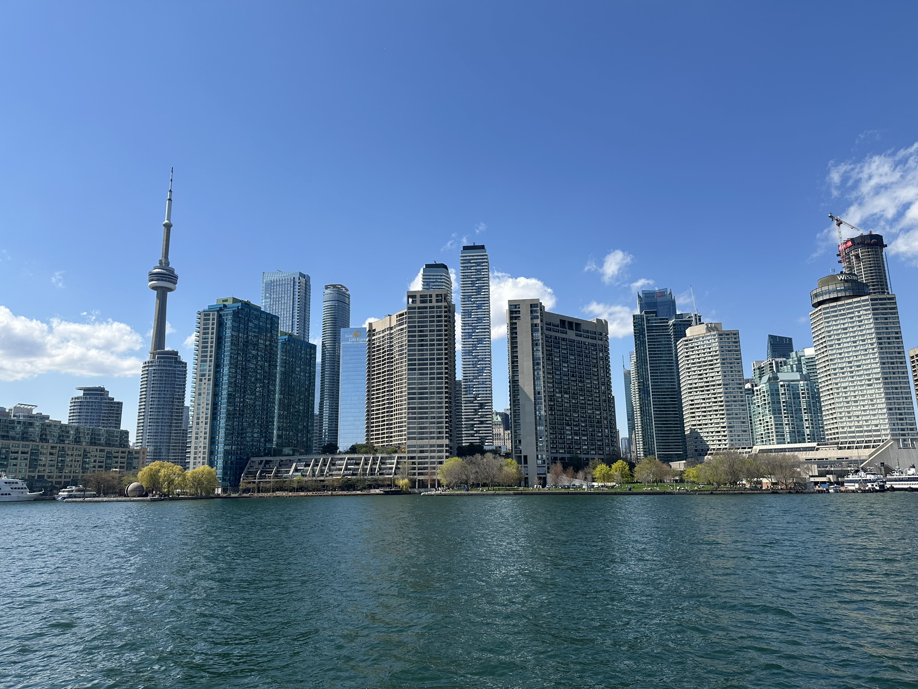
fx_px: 636
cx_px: 459
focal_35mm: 24
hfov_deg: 71.6
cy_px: 344
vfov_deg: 56.8
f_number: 1.78
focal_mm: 6.86
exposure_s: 1/4762
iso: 80
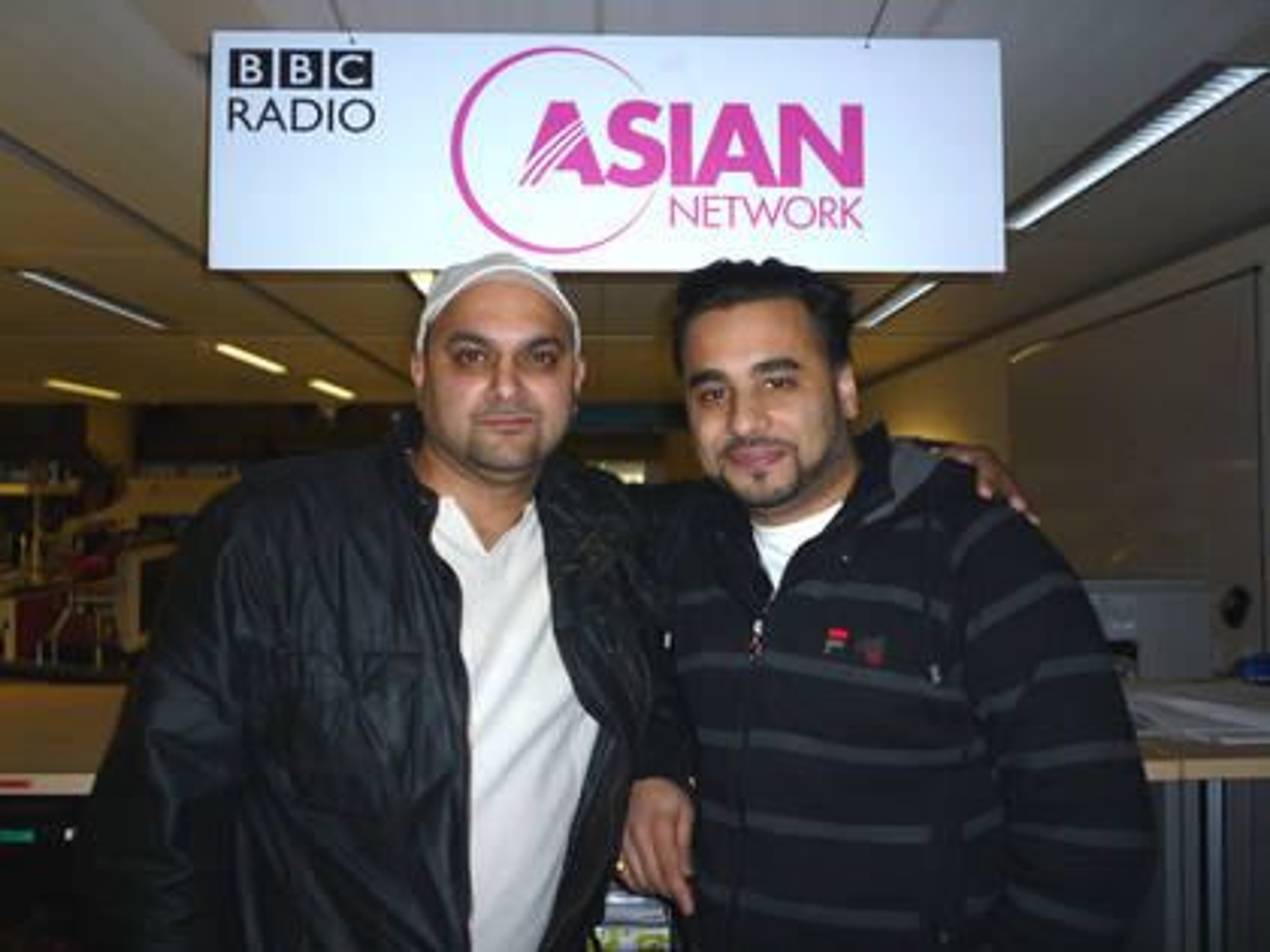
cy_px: 476
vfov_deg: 48.2
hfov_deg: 61.7
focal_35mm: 29
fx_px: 1064
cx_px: 635
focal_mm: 5.2
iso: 100
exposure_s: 1/30
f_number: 3.3
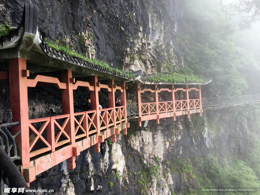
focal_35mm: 29
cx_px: 130
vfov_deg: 48.2
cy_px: 98
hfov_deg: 61.7
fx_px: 218
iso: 32
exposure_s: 1/208
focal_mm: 4.15
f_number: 2.2
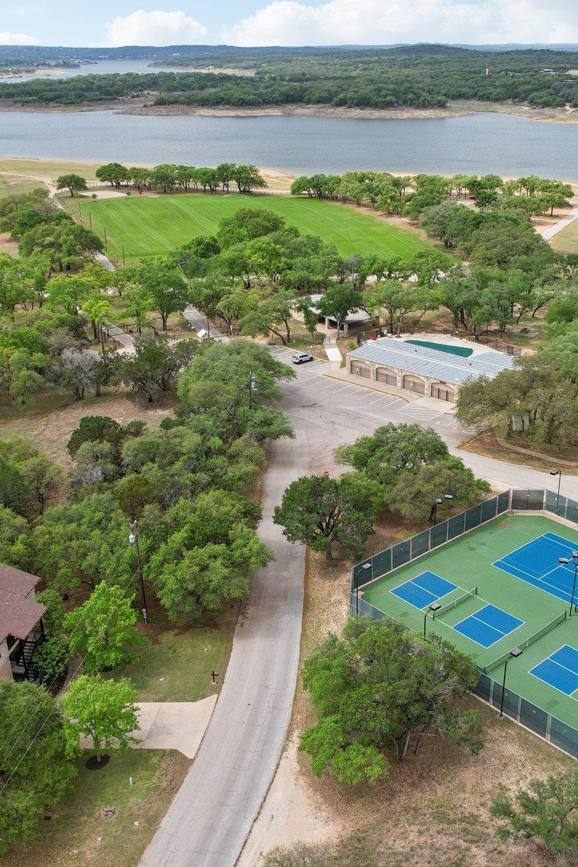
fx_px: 819
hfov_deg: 38.7
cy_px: 436
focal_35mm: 34
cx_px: 342
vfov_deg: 55.8
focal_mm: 8.4
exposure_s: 1/1500
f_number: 2.8
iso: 110
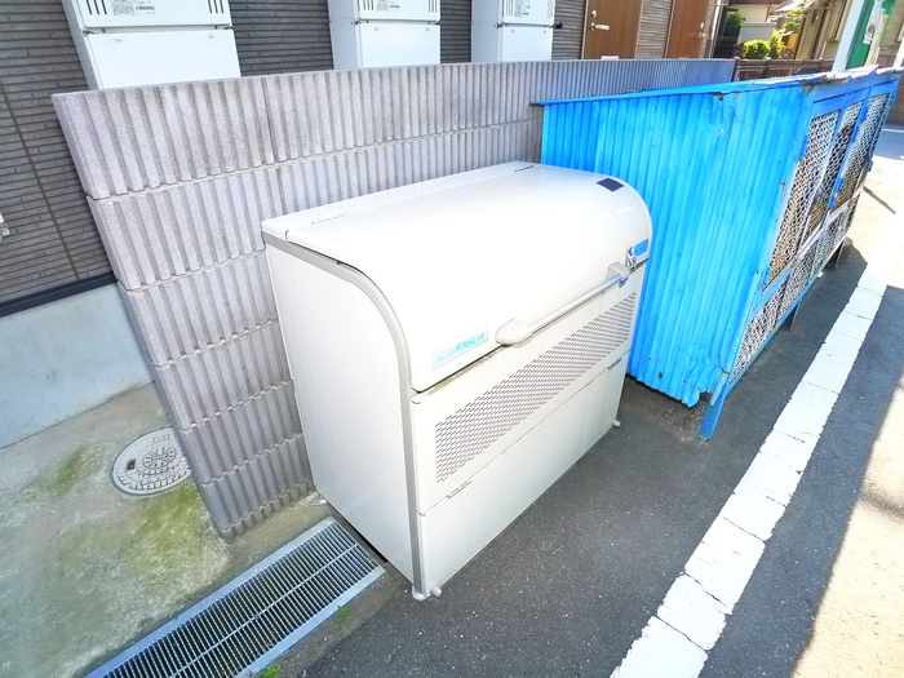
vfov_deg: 56.8
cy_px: 339
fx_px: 627
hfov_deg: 71.6
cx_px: 452
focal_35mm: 24
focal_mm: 5.1
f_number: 2.8
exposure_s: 1/250
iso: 400
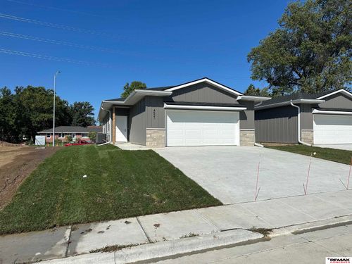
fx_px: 244
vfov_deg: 56.8
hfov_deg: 71.6
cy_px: 132
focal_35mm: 24
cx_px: 176
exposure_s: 1/8929
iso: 80
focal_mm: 6.86
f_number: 1.78
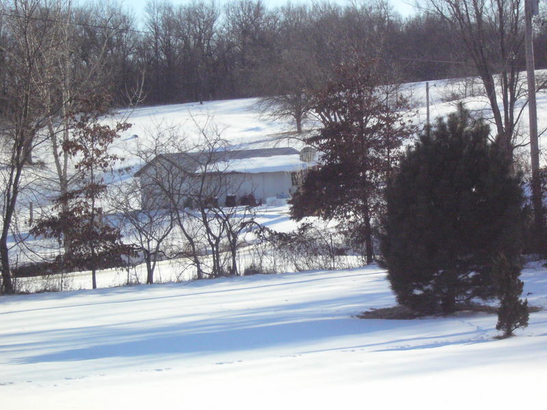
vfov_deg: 14.8
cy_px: 205
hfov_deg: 19.6
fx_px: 1580
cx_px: 274
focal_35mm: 100
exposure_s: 1/320
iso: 400
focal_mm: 16.6
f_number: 13.7
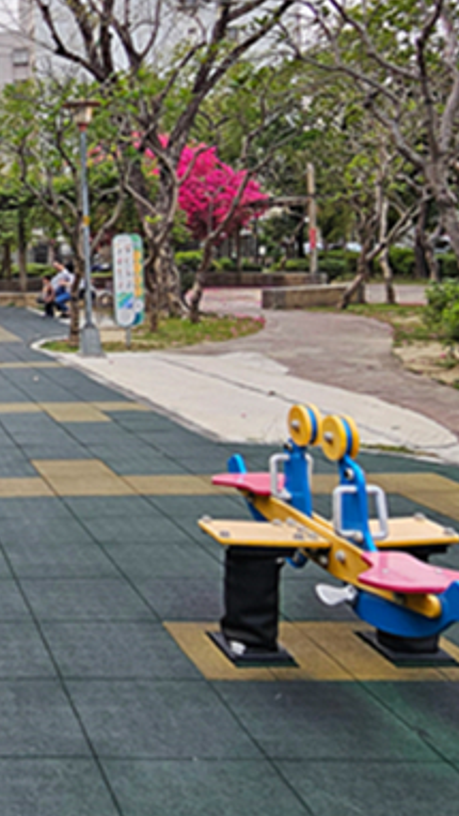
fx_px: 822
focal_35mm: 38
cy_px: 263
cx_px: -222
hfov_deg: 24.5
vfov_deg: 51.7
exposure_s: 1/131
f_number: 2.2
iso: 50
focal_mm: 2.2
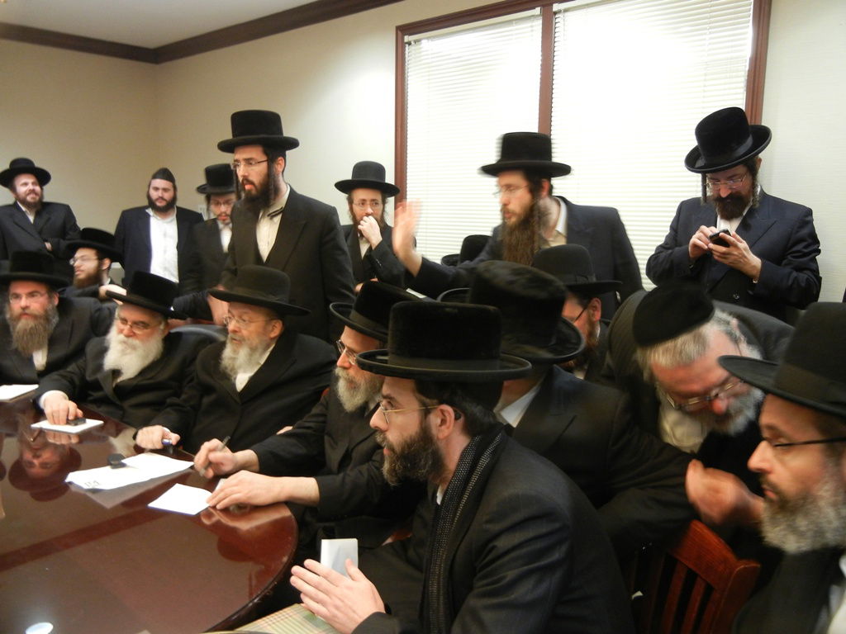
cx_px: 423
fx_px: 733
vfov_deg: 46.8
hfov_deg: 60.0
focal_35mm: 30
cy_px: 317
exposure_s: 1/6.6
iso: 400
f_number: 3.5
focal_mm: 5.4
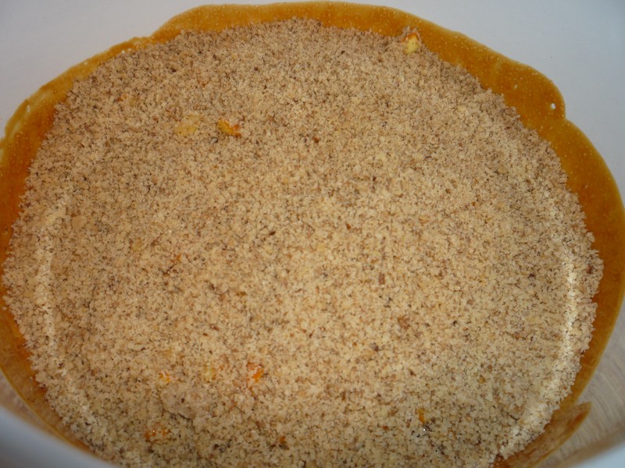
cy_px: 234
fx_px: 542
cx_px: 312
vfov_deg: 46.8
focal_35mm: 30
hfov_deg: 60.0
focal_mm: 5.2
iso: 100
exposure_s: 1/30
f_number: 3.3
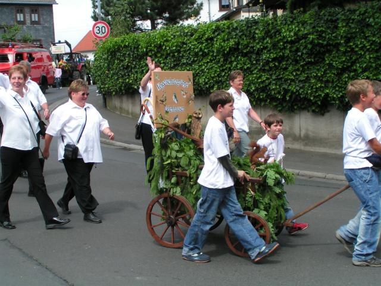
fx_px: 594
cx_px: 190
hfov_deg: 35.5
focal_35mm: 54
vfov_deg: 27.0
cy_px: 143
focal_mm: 8.3
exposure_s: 1/160
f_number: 6.3
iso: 50
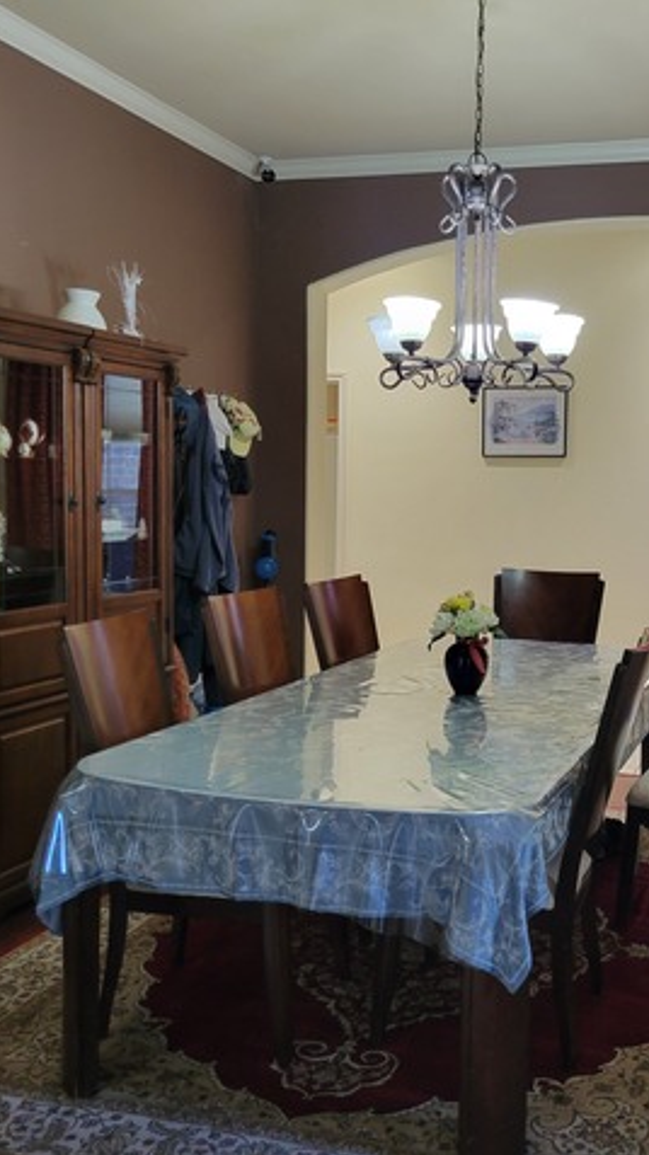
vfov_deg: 52.8
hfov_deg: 30.6
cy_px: 579
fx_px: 1164
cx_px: 494
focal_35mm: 38
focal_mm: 5.4
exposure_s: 1/40
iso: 200
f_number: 1.8
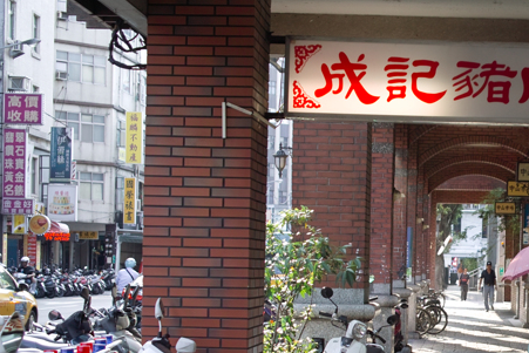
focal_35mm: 93
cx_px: 484
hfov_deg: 21.4
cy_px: 314
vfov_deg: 14.6
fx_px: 1367
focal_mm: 24.2
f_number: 2.8
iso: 100
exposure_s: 1/125
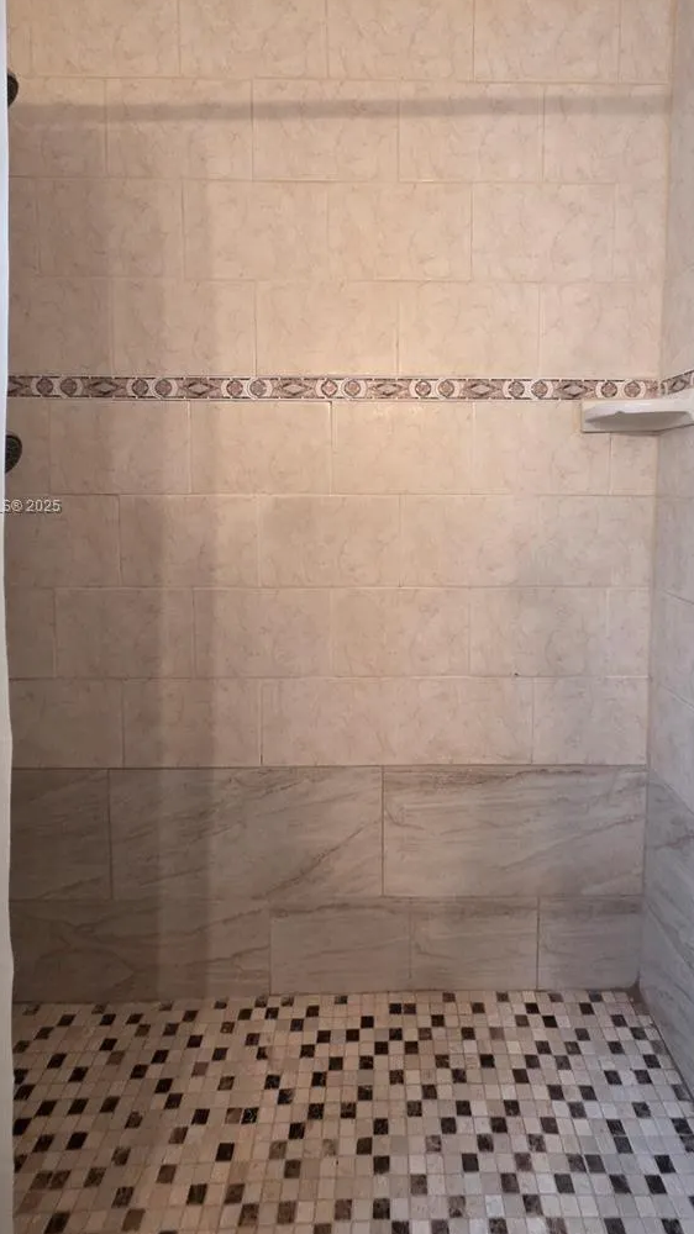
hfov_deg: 63.7
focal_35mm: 17
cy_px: 507
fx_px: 557
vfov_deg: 94.9
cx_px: 390
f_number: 2.2
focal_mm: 2.2
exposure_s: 1/60
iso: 500
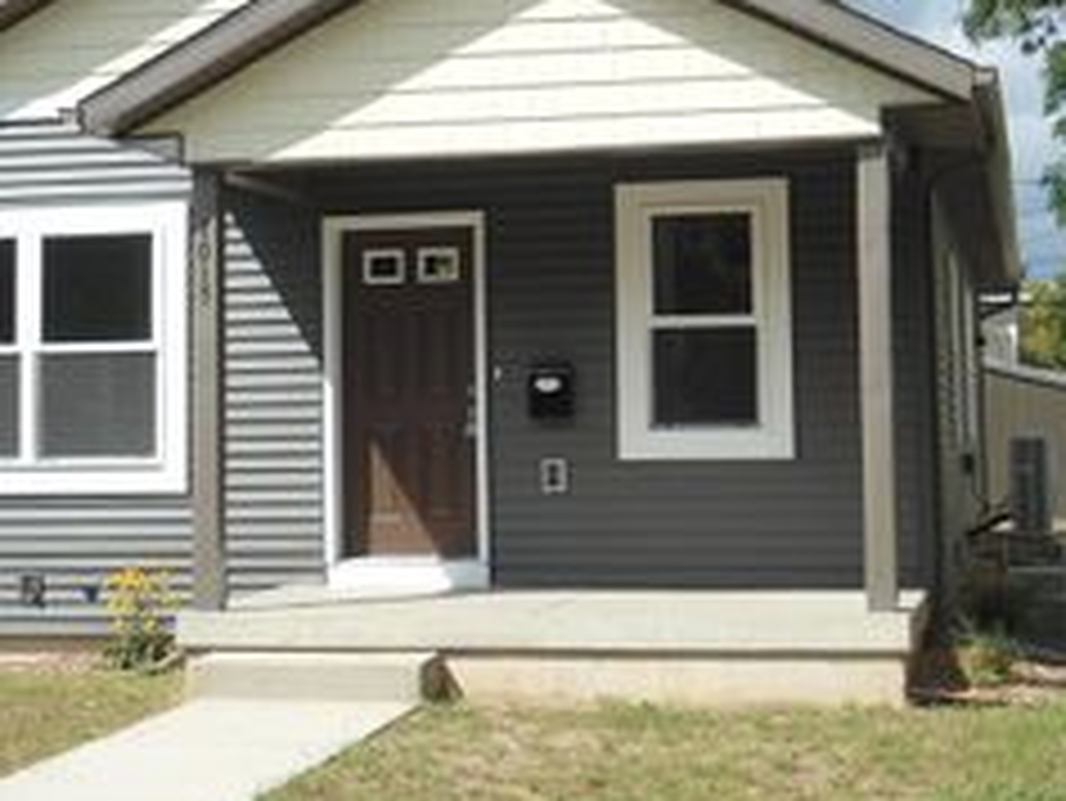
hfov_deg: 25.0
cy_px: 259
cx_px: 477
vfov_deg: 18.9
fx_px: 2403
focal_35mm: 78
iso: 80
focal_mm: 6.7
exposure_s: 1/1000
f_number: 3.2
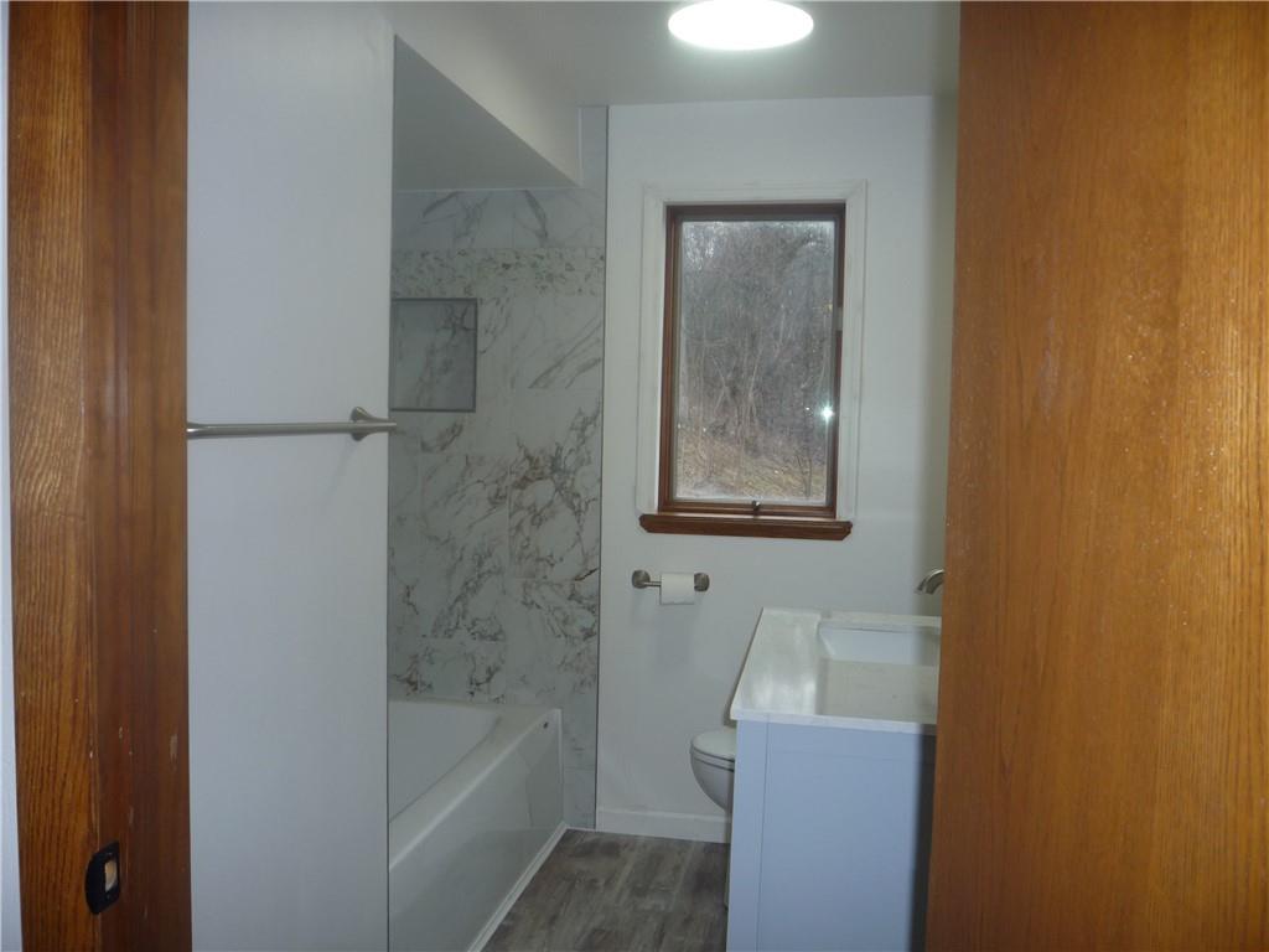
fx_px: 1100
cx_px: 634
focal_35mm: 30
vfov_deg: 46.8
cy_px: 476
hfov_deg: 60.0
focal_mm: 5.2
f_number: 3.3
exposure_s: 1/30
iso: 100
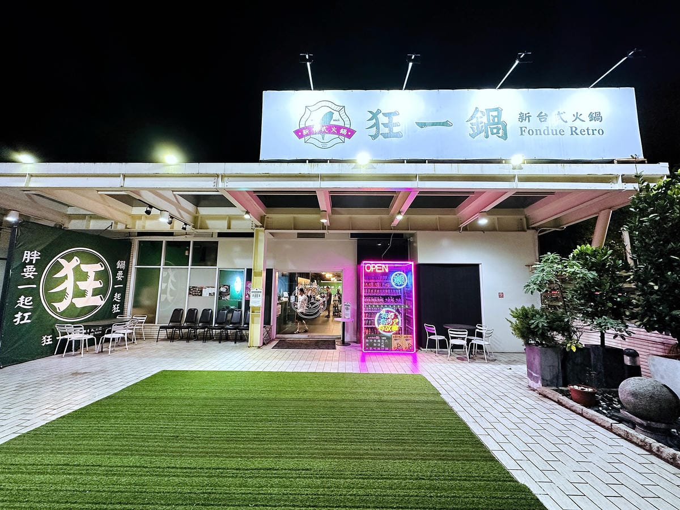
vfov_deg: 85.7
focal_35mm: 14
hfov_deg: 102.1
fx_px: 275
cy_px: 255
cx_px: 340
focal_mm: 2.22
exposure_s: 1/60
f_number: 2.2
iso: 400
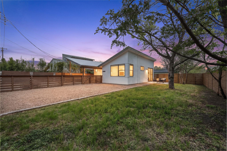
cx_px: 114
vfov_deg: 81.2
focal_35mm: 14
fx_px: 88
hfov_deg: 104.3
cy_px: 76
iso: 800
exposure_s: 1/4000
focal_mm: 14
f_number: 8
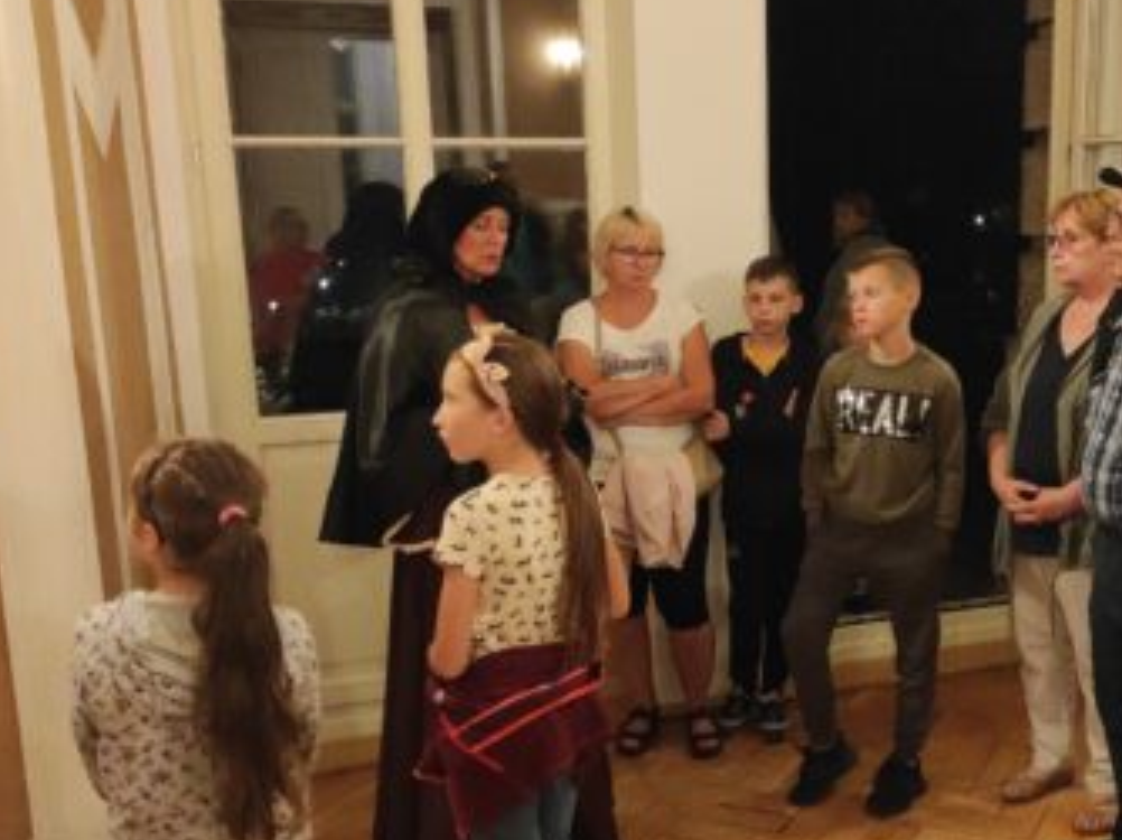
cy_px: 491
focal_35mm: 42
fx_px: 1360
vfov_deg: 34.2
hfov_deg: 44.2
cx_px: 747
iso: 2202
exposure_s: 1/20
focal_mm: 5.43
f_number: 1.89
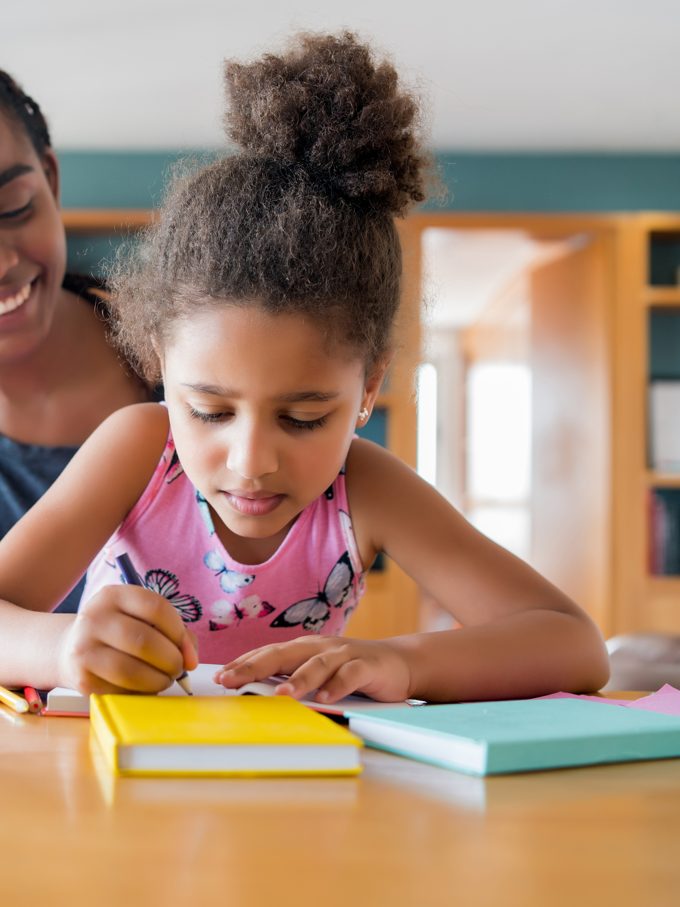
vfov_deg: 37.5
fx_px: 1336
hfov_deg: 28.2
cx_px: 181
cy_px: 453
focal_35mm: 51
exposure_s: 1/60
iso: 400
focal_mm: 35
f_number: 3.2
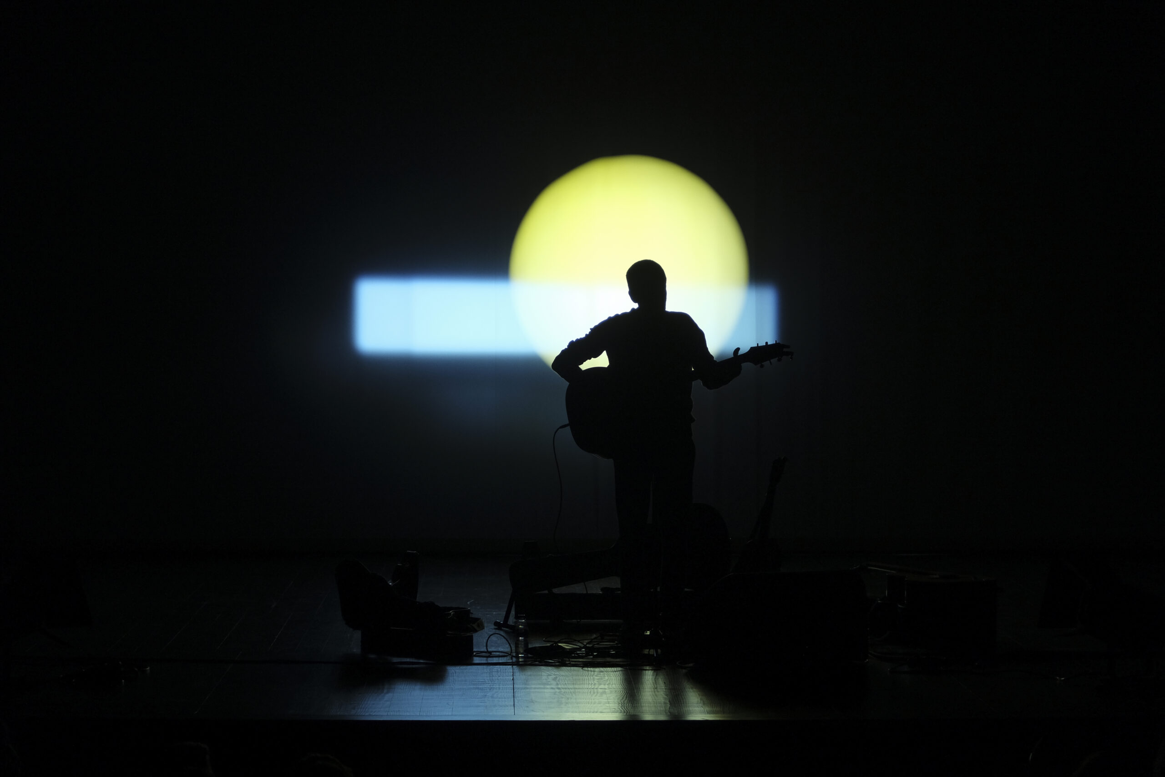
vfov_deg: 11.4
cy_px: 388
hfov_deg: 17.1
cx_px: 582
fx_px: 3883
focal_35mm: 120
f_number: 4
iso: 800
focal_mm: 80
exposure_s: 1/80
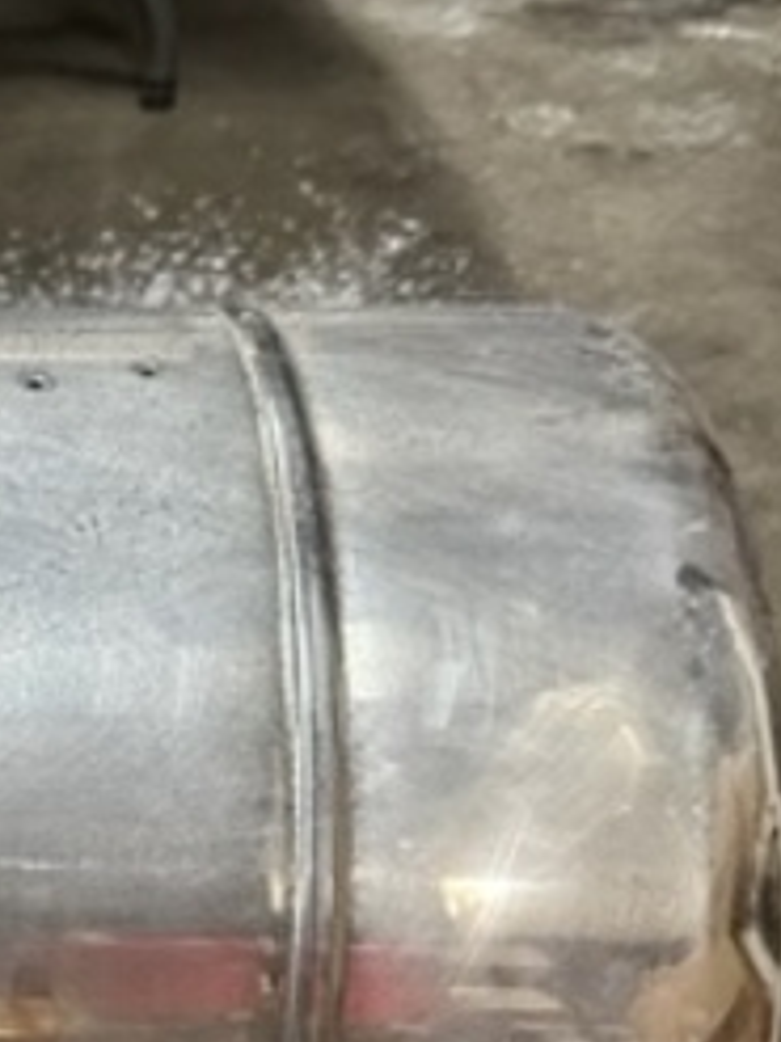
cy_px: 918
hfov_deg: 17.1
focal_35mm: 79
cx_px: -338
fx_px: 2379
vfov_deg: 24.1
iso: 400
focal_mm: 6.86
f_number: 1.78
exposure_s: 1/60
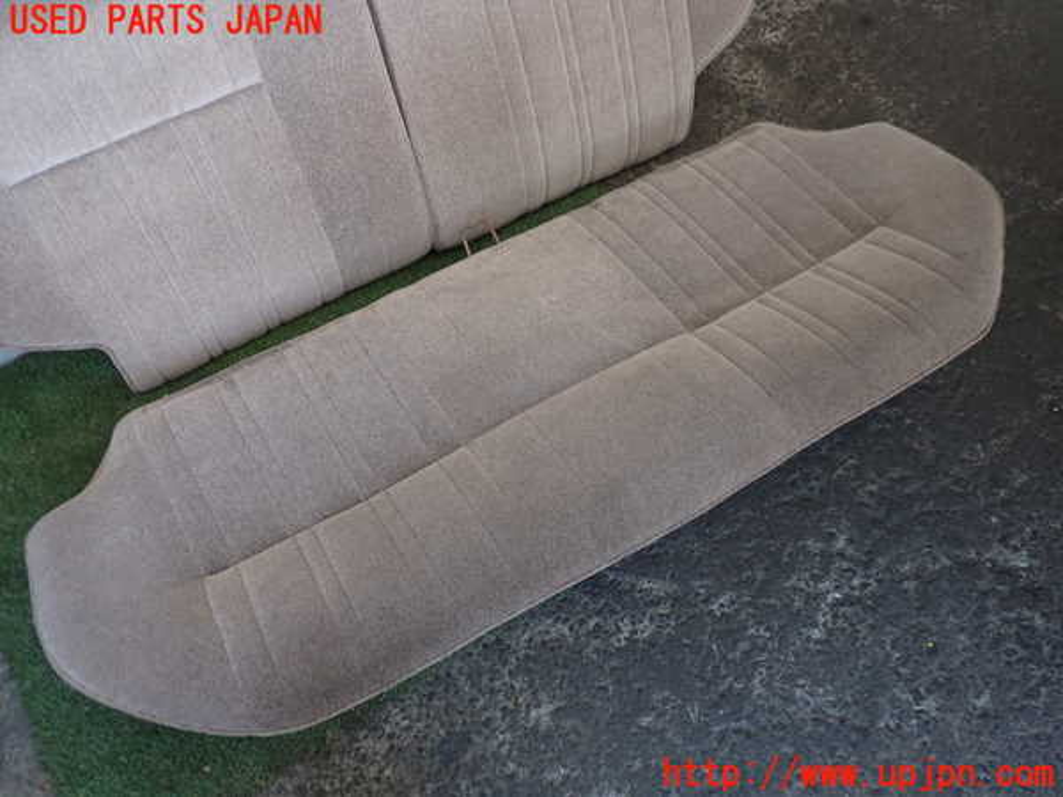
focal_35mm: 30
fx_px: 921
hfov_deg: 60.0
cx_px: 532
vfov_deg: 46.8
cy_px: 398
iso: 200
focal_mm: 5.4
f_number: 2.3
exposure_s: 1/60
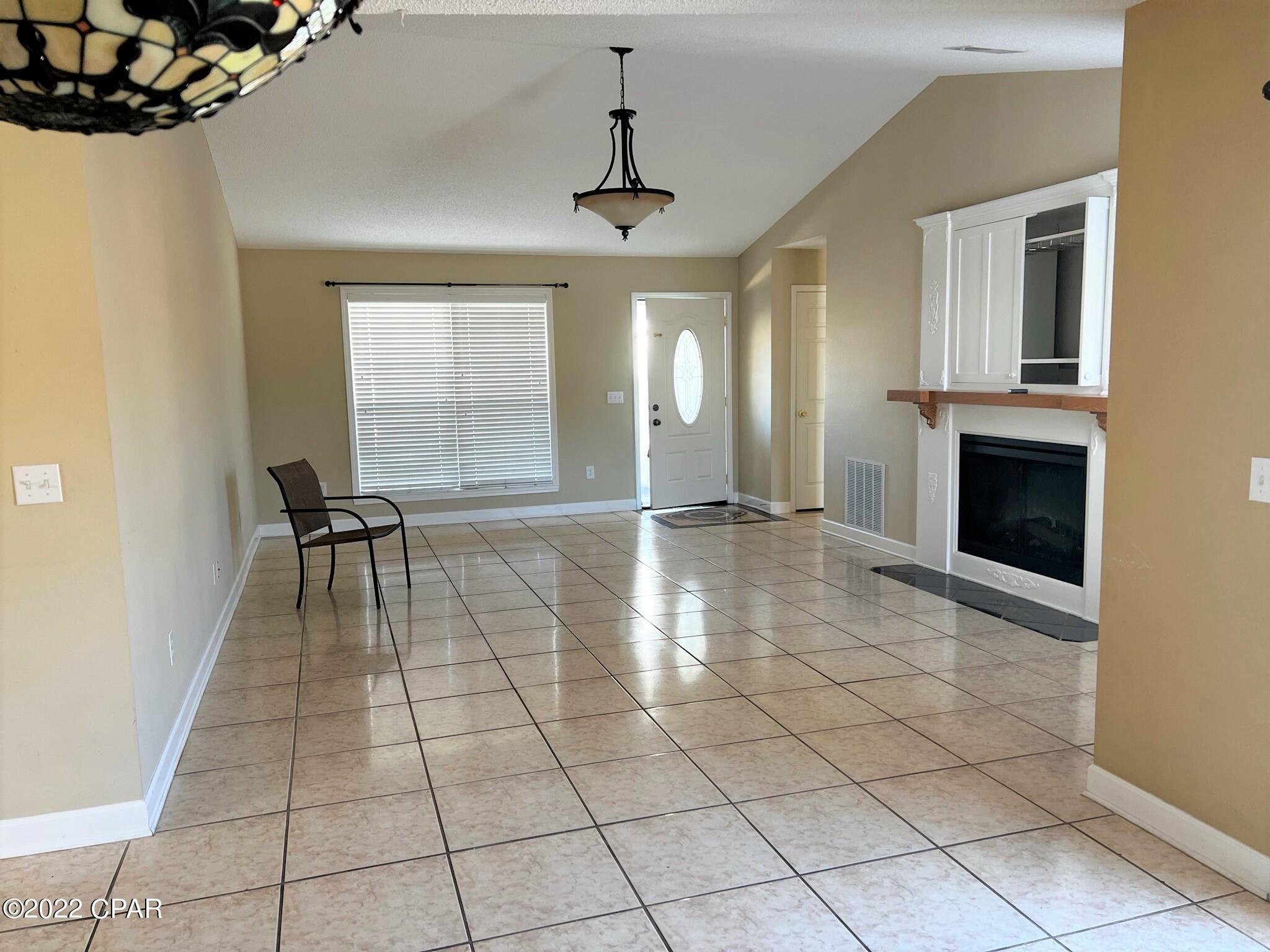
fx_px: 954
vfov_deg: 53.1
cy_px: 476
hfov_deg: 67.3
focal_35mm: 26
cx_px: 635
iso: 125
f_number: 1.5
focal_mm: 5.7
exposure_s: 1/105
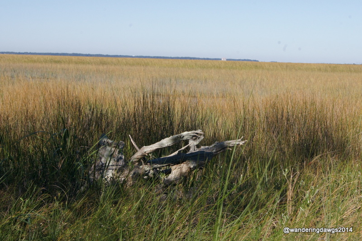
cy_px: 120
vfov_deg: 16.5
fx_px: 829
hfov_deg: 24.6
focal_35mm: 82
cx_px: 181
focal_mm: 55
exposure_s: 1/400
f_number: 16
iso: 800
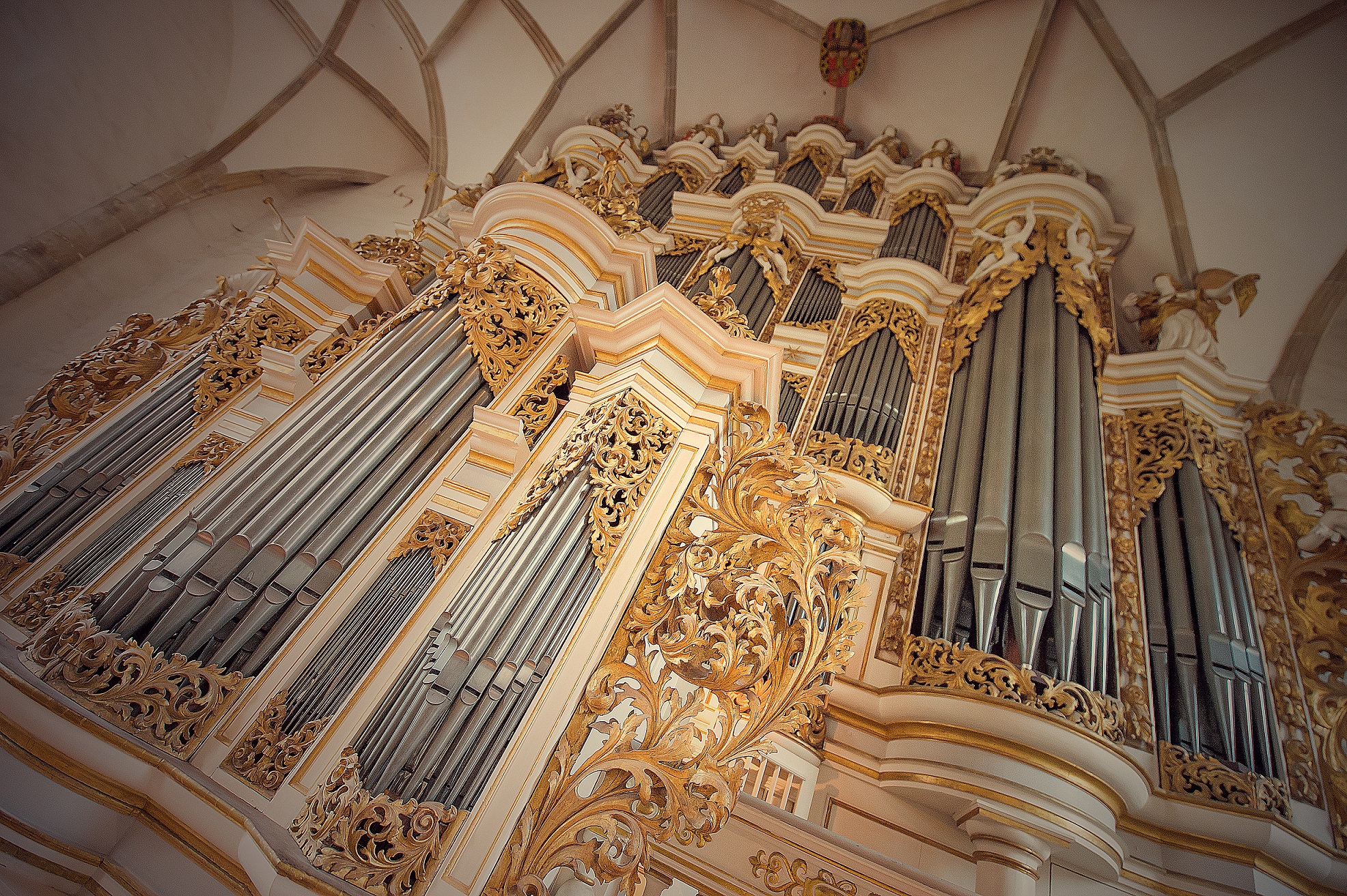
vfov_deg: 77.2
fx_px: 561
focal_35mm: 15
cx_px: 674
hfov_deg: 100.4
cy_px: 448
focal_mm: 15
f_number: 2.8
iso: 2000
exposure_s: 1/40
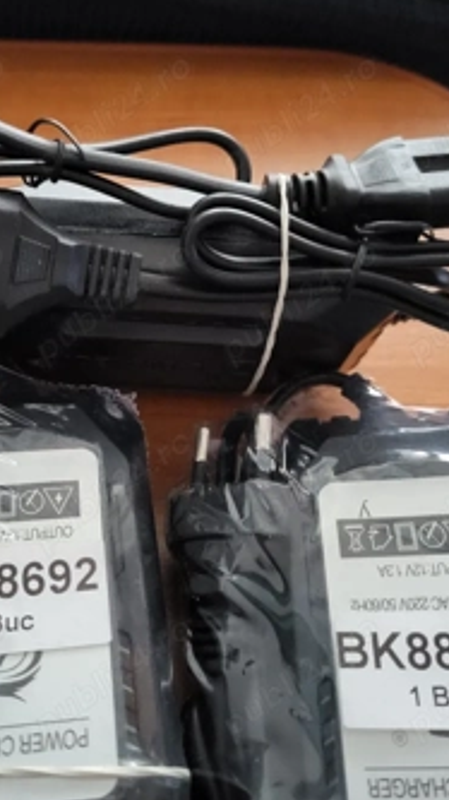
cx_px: 161
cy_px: 332
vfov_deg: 57.7
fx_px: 721
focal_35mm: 34
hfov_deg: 34.4
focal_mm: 5.4
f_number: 1.8
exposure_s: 1/20
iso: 1600
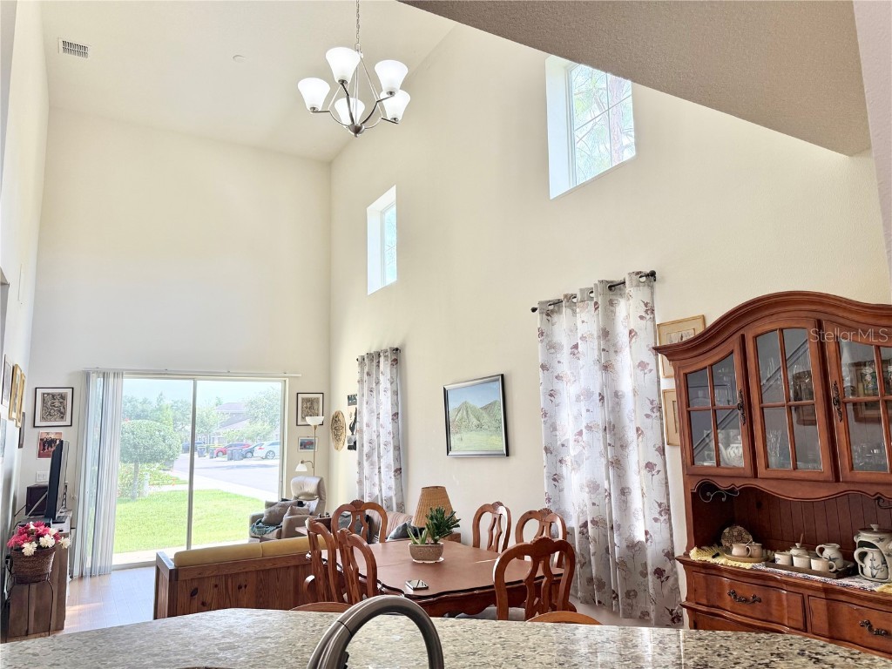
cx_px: 446
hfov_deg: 71.6
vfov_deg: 56.8
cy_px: 334
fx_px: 618
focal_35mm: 24
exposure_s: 1/223
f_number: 1.78
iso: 125
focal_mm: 6.76
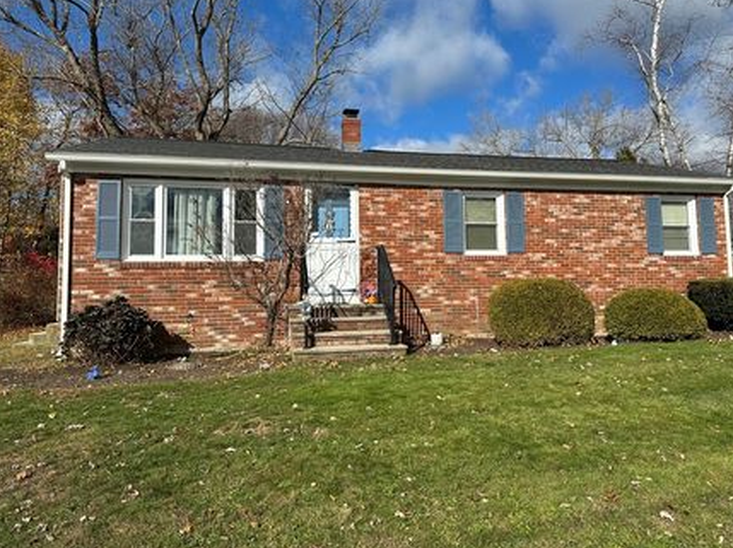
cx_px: 410
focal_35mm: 28
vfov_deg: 49.6
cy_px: 245
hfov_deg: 63.3
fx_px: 592
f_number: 1.78
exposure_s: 1/6211
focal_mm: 6.86
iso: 80
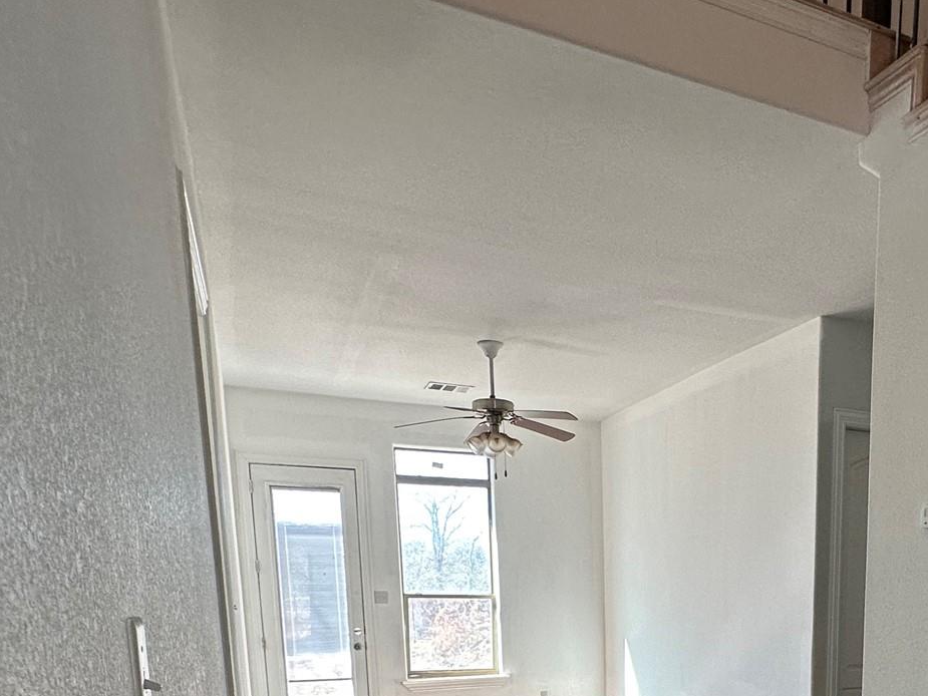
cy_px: 735
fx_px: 831
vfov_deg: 38.8
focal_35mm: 31
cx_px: 688
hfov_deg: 55.7
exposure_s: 1/99
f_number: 2.2
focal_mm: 2.22
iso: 100
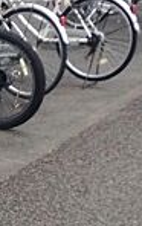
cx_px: -125
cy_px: 211
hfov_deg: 8.4
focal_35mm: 151
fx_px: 931
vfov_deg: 13.7
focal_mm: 4.12
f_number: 2.4
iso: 50
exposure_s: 1/452
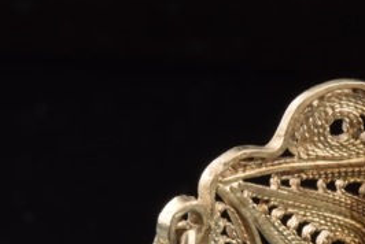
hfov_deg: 6.1
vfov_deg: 4.1
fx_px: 3431
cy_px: 297
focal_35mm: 338
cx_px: 454
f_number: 22
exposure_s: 1/125
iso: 100
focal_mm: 60
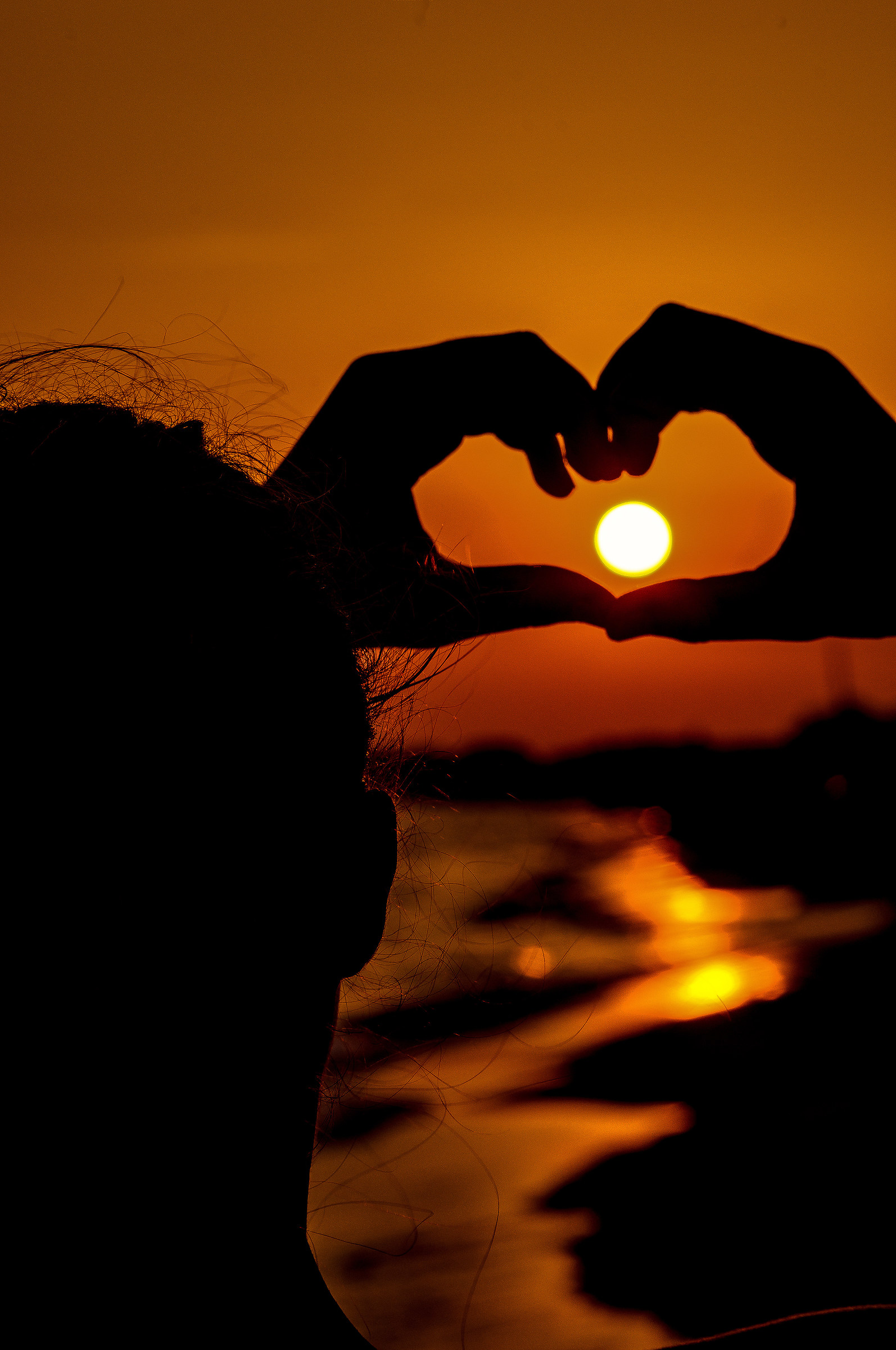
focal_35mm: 157
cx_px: 448
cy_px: 675
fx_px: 5876
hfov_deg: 8.7
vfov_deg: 13.1
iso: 200
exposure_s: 1/160
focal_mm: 105
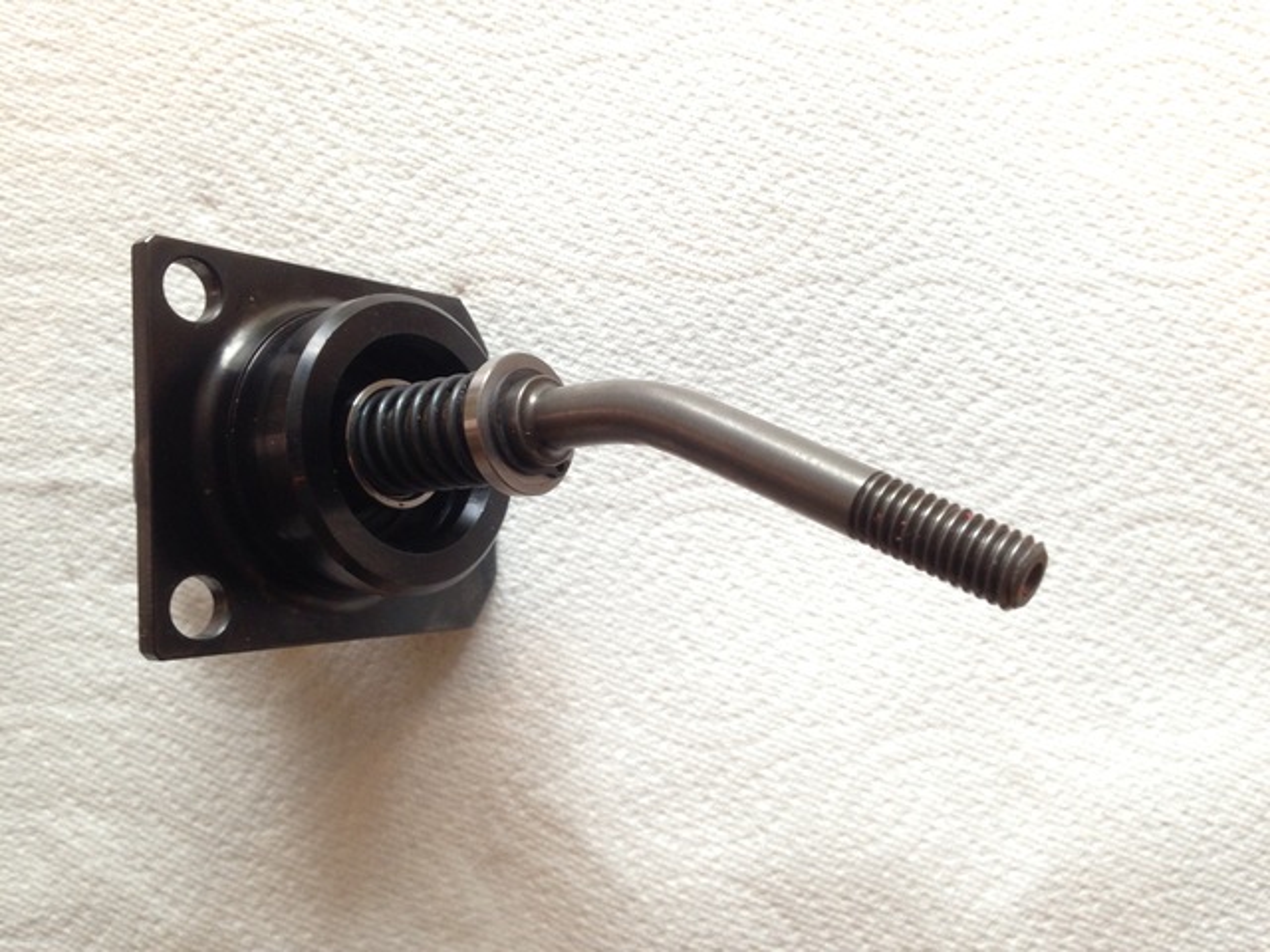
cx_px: 635
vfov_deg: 42.9
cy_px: 476
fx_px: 1211
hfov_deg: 55.4
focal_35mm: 33
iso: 80
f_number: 2.4
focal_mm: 4.12
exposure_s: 1/20
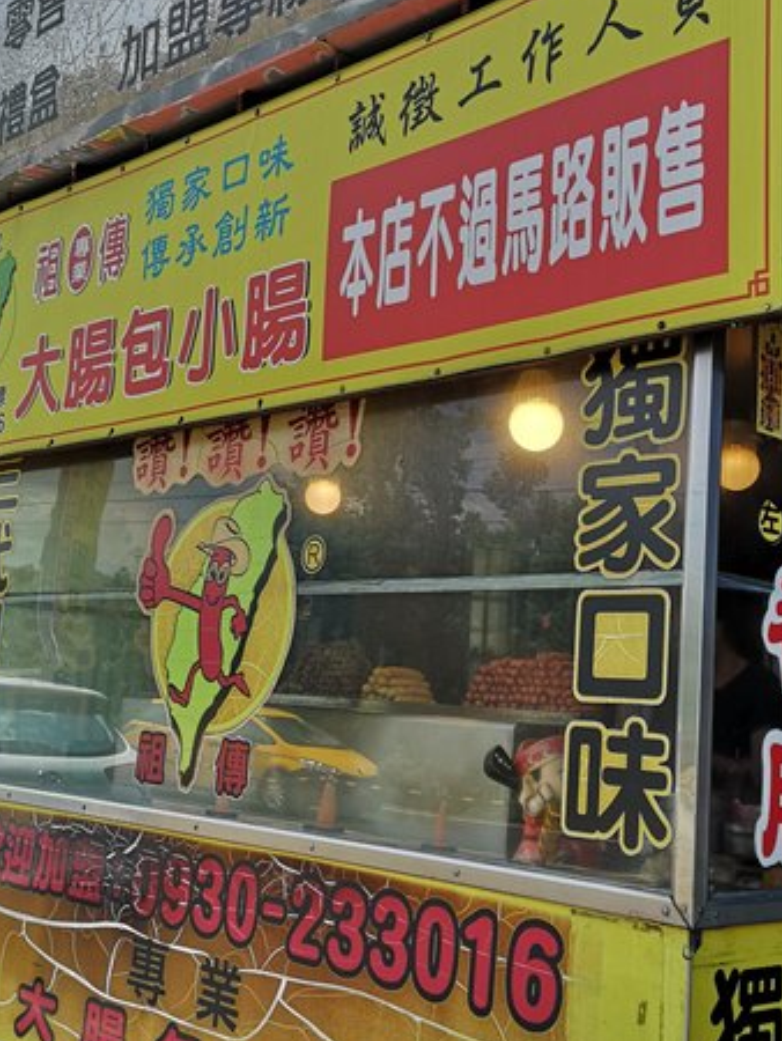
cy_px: 444
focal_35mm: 48
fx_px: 1444
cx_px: 486
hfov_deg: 30.2
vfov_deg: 39.5
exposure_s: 1/1916
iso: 50
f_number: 1.8
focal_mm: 3.95
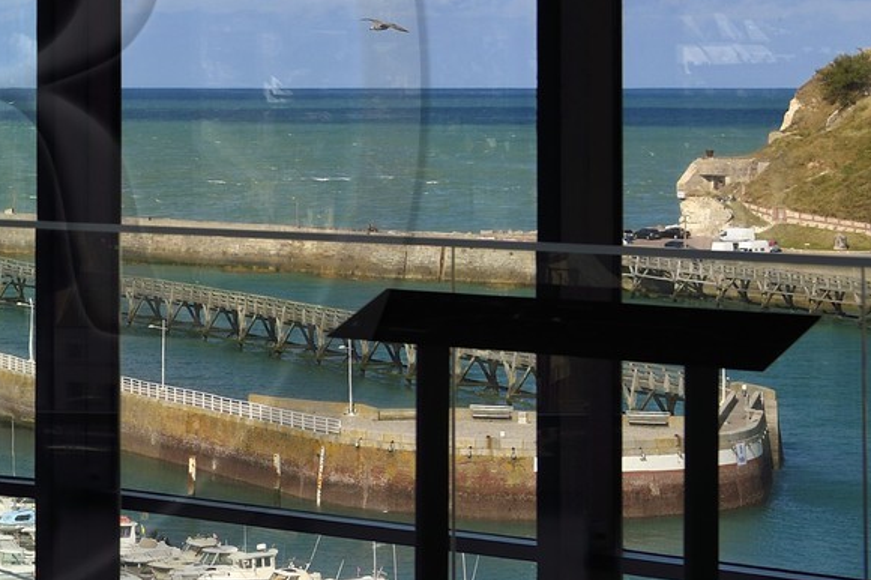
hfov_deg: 15.5
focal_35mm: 127
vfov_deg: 10.7
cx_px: -200
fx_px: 3071
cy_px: 93
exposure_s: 1/1000
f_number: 6.3
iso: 200
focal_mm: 46
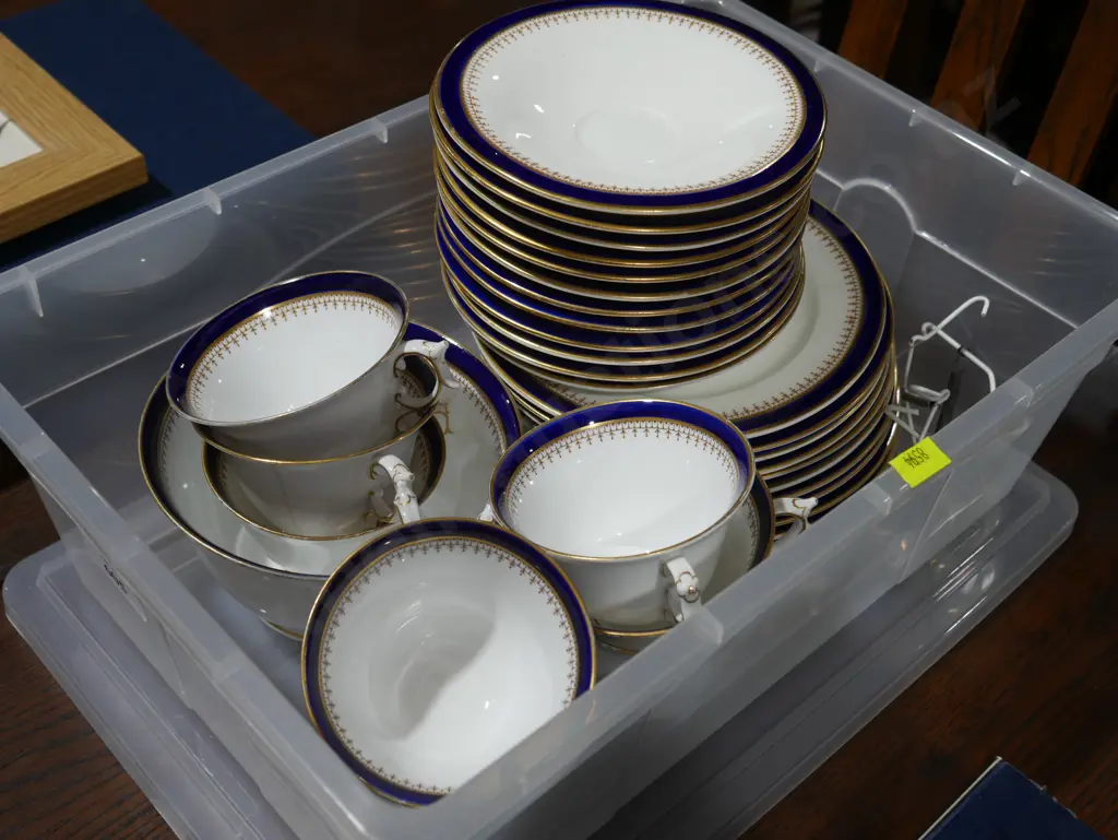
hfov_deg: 42.9
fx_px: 1422
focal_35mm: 44
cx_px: 559
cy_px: 420
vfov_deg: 32.9
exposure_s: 1/60
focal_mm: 22
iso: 250
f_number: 4.7
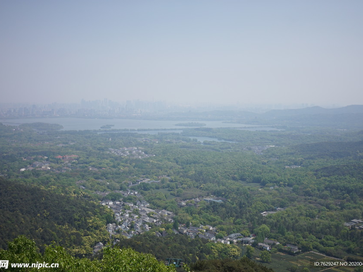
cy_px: 125
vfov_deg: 35.1
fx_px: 430
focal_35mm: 41
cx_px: 189
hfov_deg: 45.8
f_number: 2.8
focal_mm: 35
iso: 200
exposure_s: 1/4000
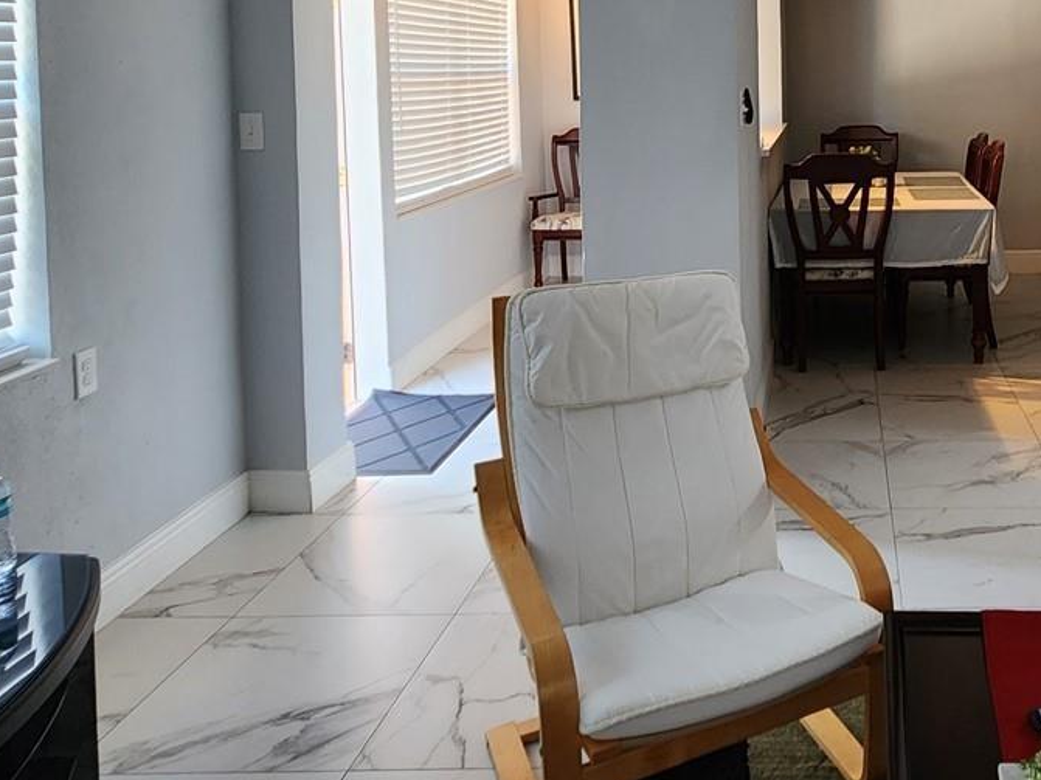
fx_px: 932
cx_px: 824
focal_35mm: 31
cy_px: 110
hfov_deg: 54.6
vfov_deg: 42.5
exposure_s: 1/60
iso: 250
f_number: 2.2
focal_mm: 2.2
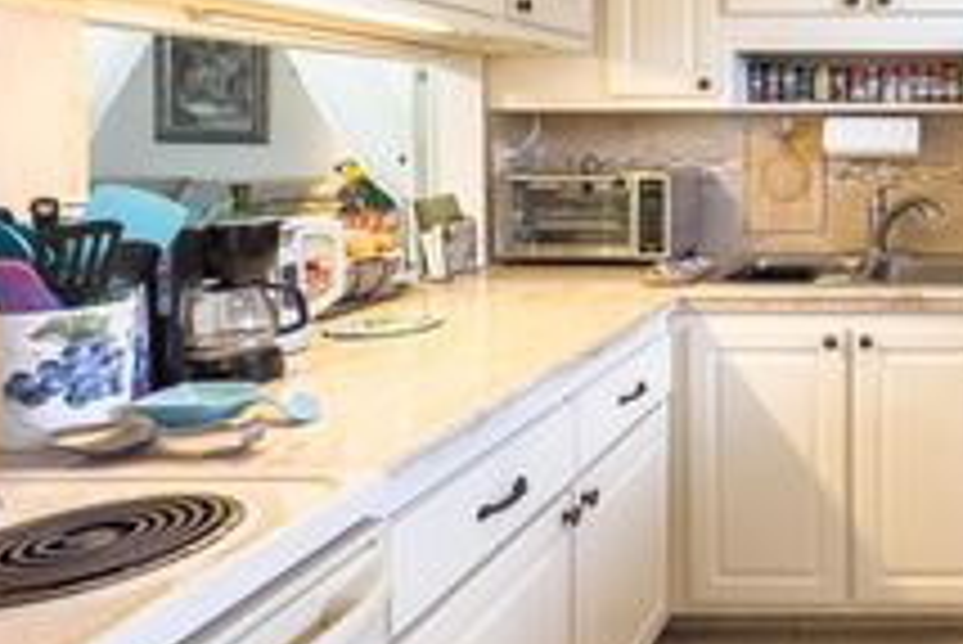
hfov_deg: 46.5
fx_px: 910
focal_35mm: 34
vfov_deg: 37.8
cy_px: 146
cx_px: 968
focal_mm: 2.22
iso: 200
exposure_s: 1/60
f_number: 2.2
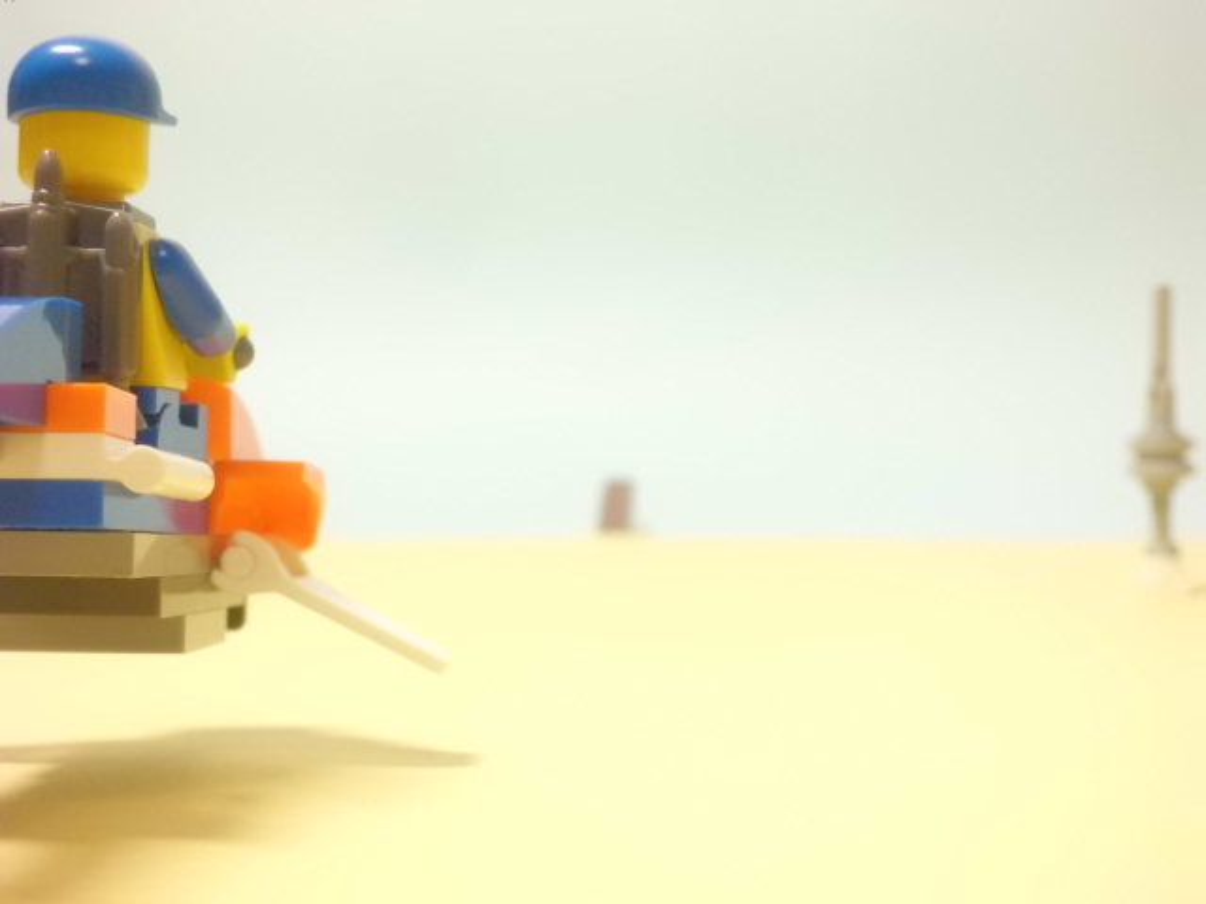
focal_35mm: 47
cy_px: 452
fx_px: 1637
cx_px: 603
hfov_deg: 40.4
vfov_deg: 30.9
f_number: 3.4
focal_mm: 8.3
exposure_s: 1/80
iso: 400
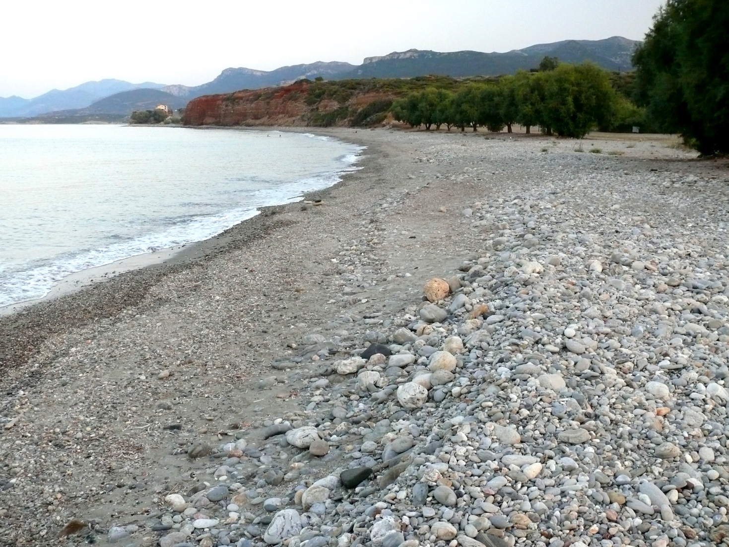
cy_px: 274
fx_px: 737
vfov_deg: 40.7
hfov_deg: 52.6
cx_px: 364
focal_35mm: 35
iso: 400
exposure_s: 1/125
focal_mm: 7.4
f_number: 2.8
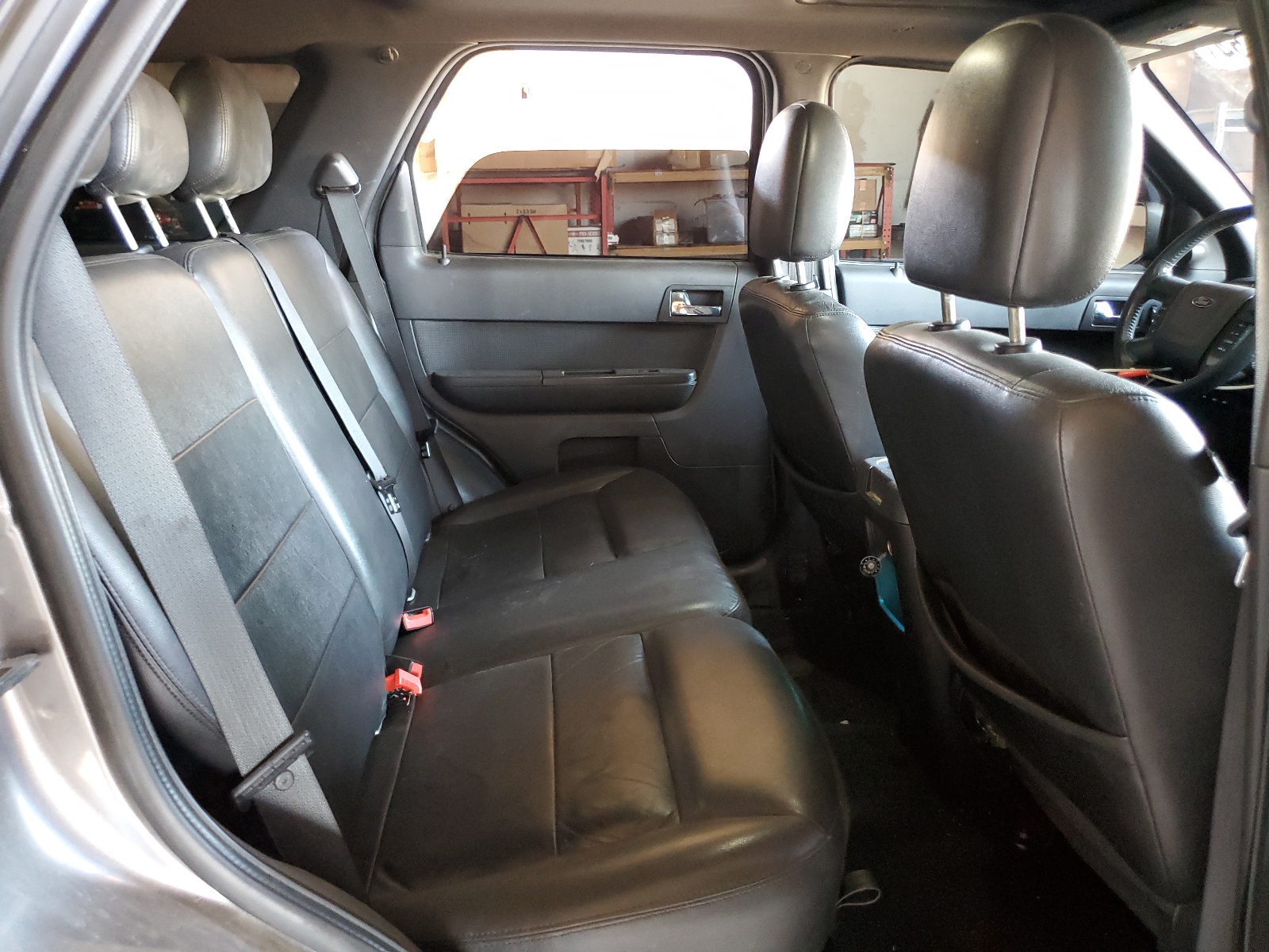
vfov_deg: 53.1
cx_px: 634
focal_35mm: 26
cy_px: 476
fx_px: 953
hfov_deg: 67.3
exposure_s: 1/17
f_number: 1.5
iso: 371
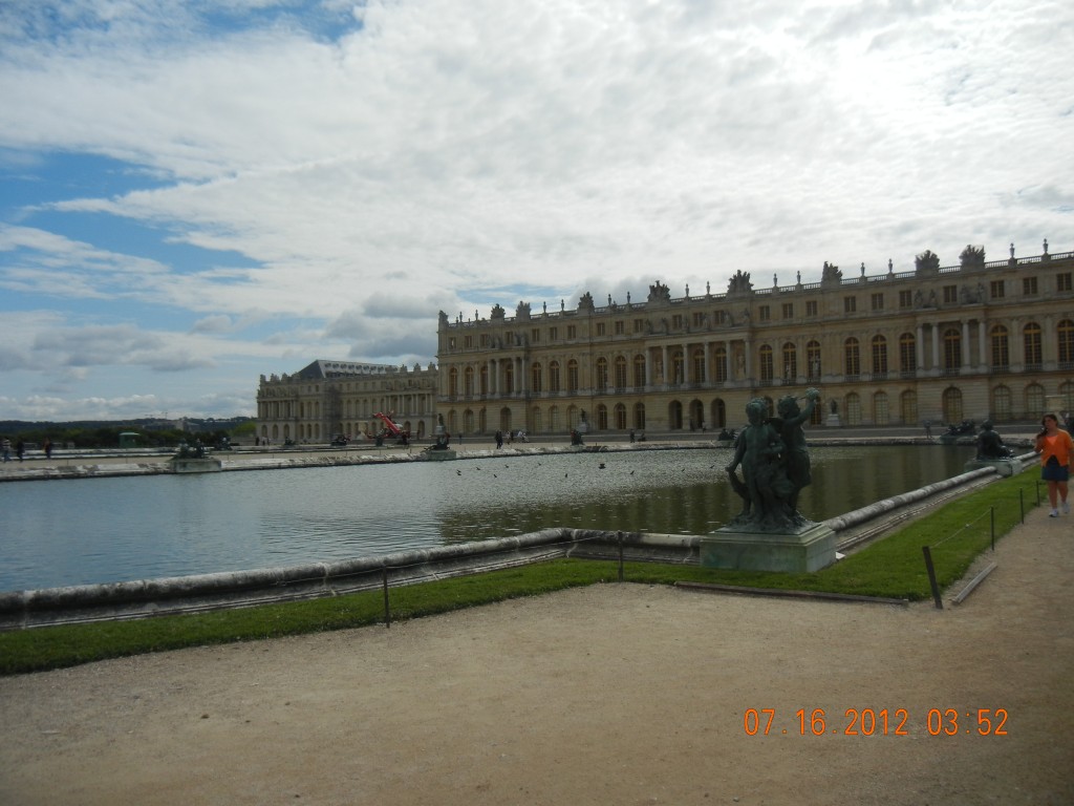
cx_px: 537
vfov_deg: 46.8
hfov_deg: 60.0
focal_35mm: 30
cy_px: 403
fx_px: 931
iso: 160
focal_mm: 5.4
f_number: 7
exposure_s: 1/918
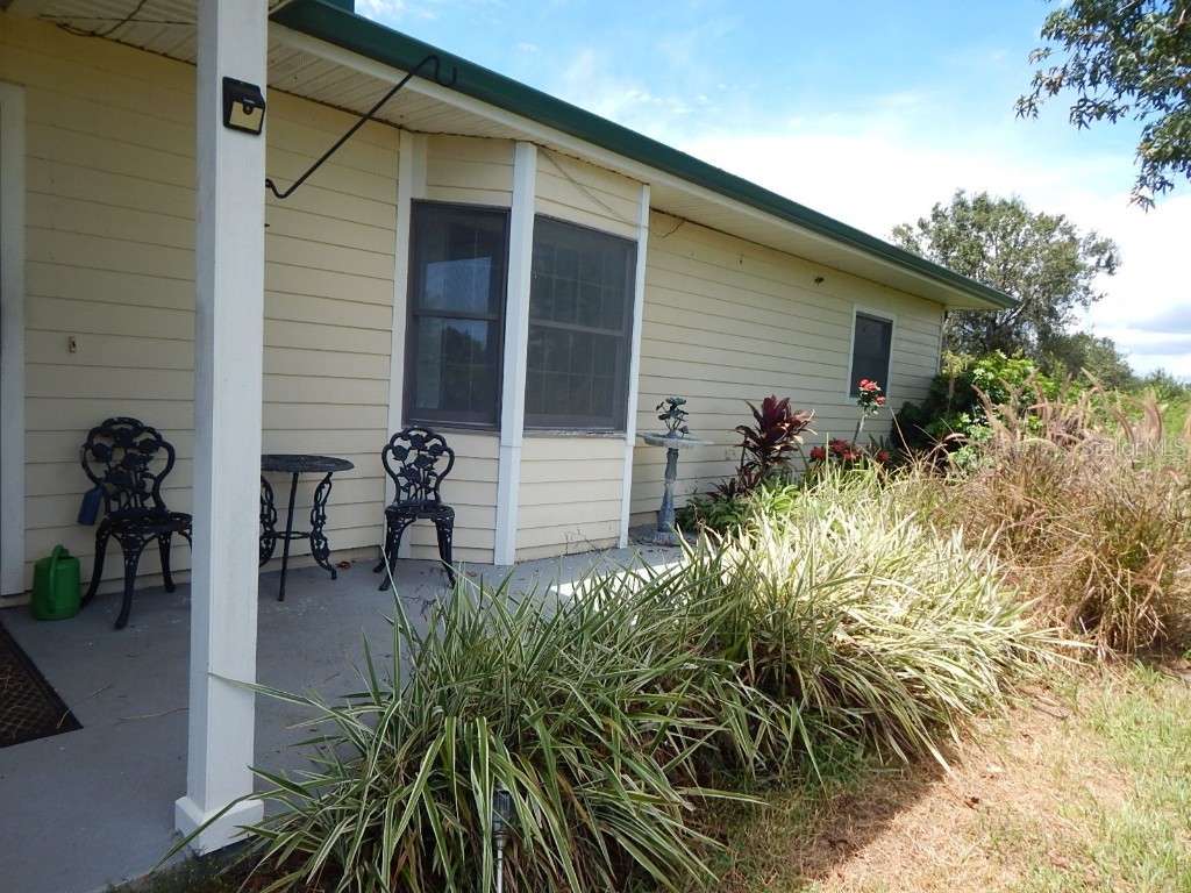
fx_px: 757
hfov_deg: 76.4
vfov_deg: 61.1
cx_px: 596
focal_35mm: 22
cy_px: 446
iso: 125
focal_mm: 4
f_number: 3
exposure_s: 1/1000
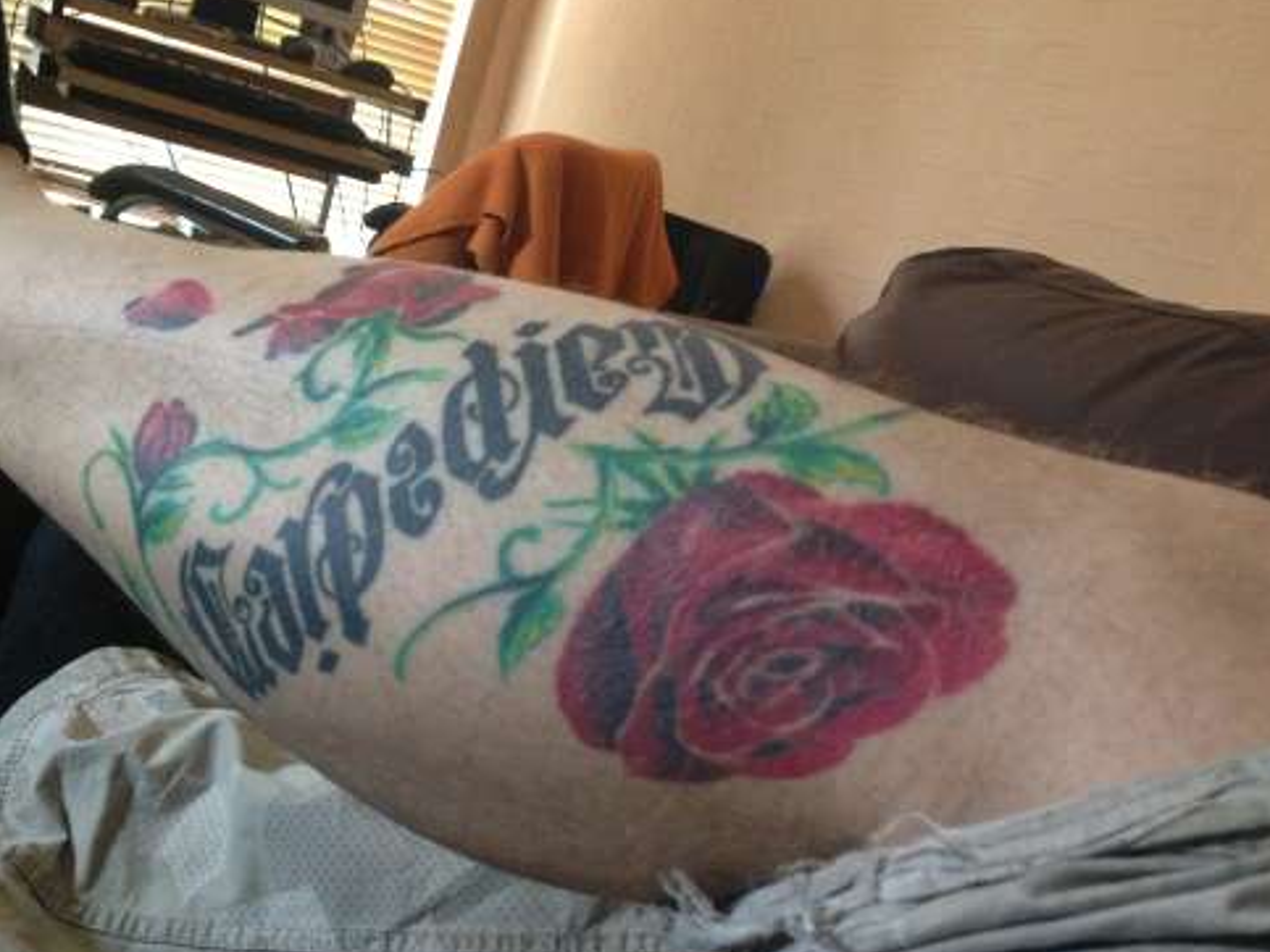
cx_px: 531
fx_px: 1504
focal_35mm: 41
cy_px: 447
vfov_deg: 35.1
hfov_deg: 45.6
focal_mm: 4.13
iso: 400
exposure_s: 1/17
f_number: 2.4
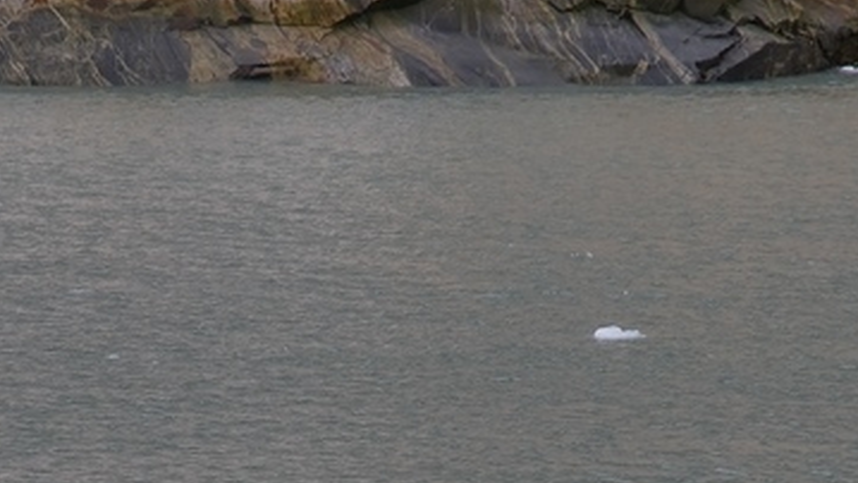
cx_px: 342
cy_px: 631
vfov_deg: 2.7
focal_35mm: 448
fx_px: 10193
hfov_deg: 4.8
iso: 200
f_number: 4
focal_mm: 120
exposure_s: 1/250
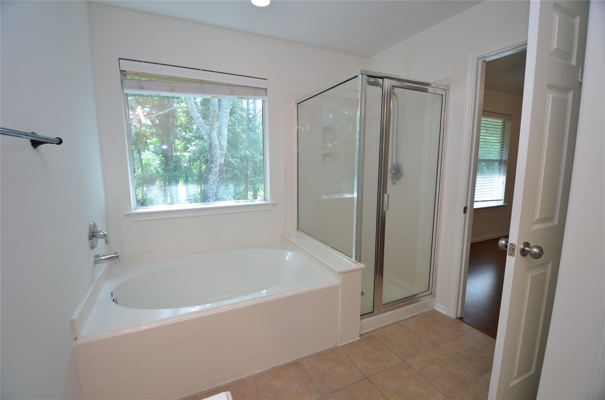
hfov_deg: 100.5
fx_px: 252
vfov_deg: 77.1
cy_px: 200
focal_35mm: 15
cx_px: 302
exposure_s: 1/80
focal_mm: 10
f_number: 4.5
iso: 400
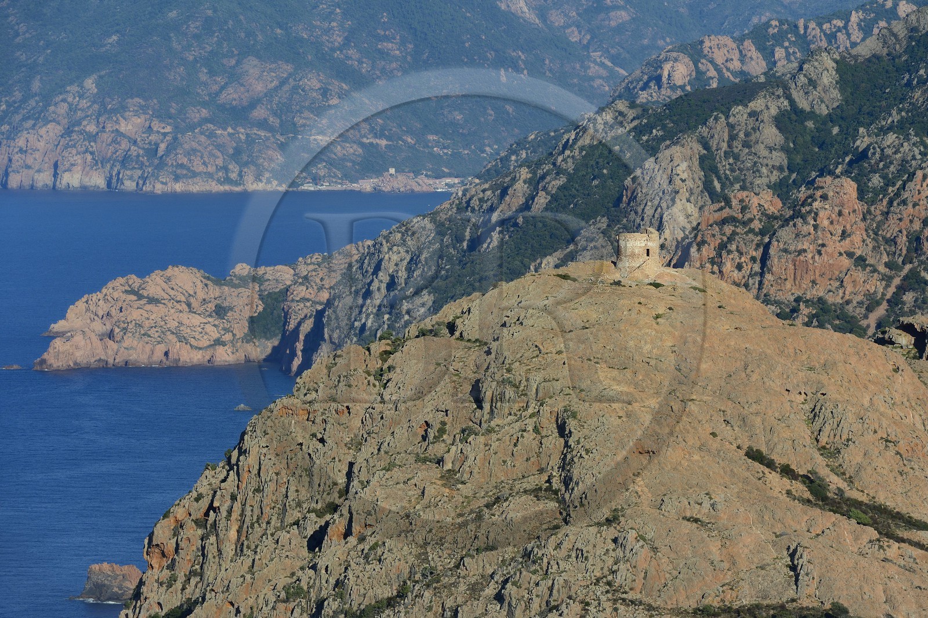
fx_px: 5154
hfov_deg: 10.3
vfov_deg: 6.9
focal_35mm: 200
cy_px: 309
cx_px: 464
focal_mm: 200
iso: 400
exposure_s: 1/1000
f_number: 11
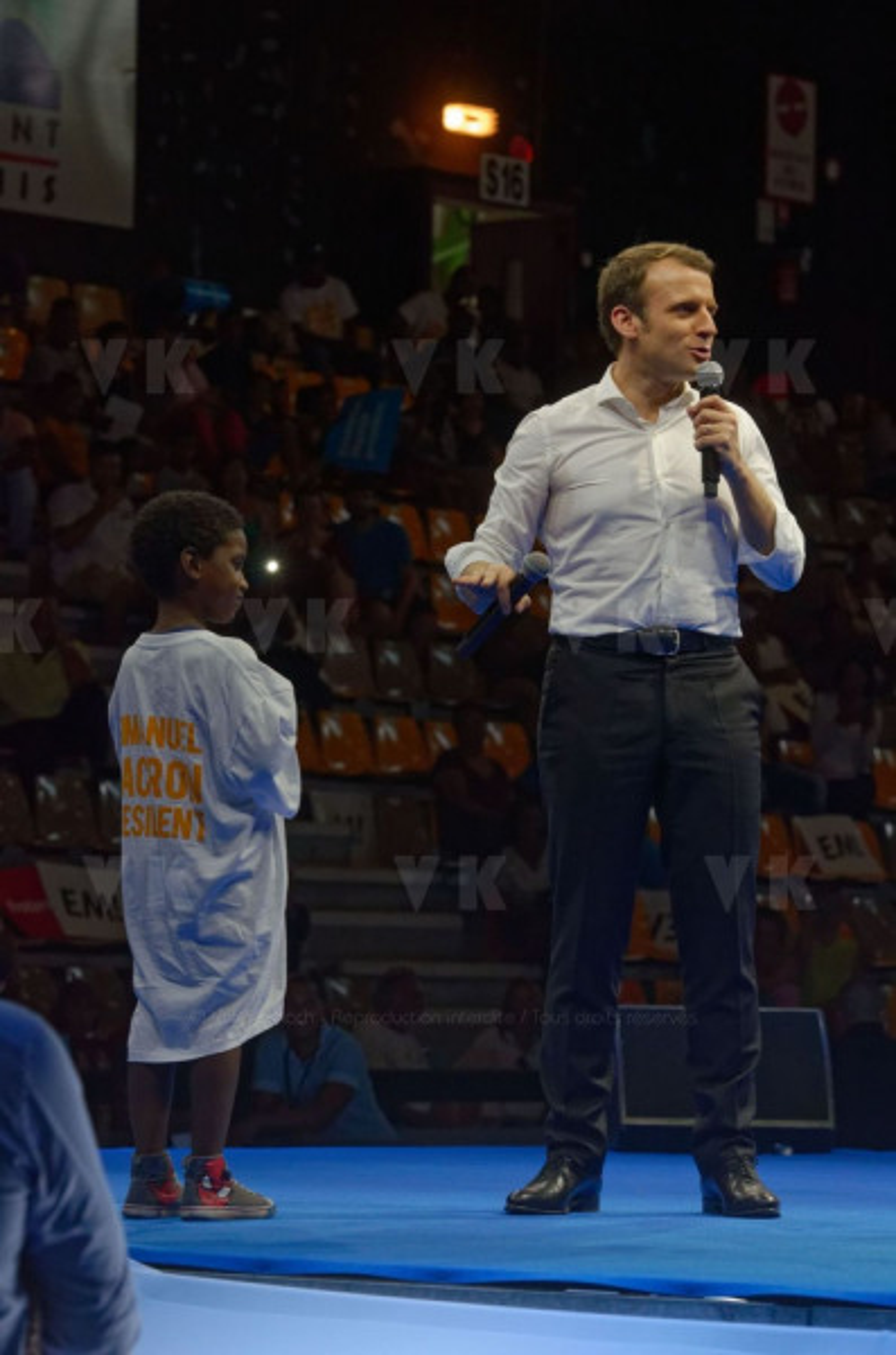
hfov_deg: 8.1
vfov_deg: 12.3
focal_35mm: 168
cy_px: 678
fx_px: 6304
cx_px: 448
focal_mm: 112
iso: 1000
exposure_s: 1/100
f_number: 5.6
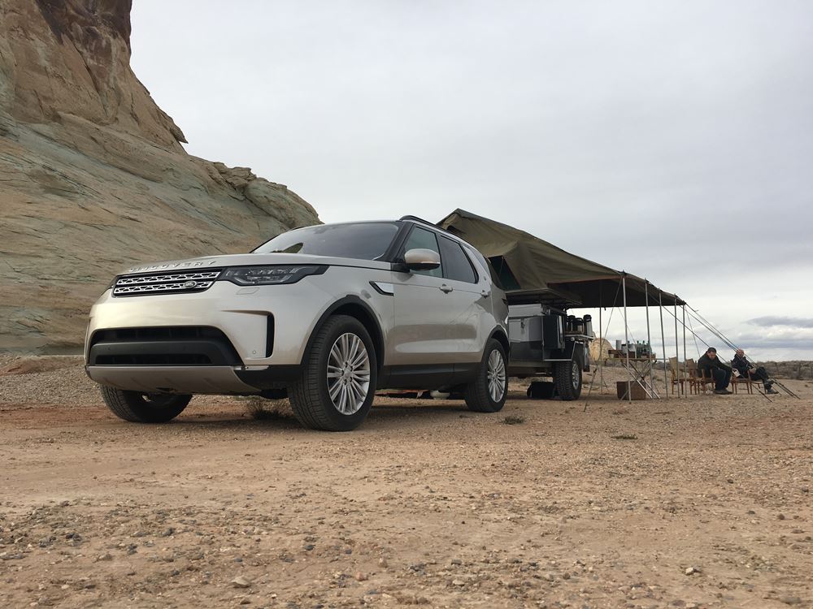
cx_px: 406
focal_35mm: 29
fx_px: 681
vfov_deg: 48.2
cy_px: 304
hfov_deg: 61.7
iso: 25
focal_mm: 4.15
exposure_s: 1/962
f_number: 2.2
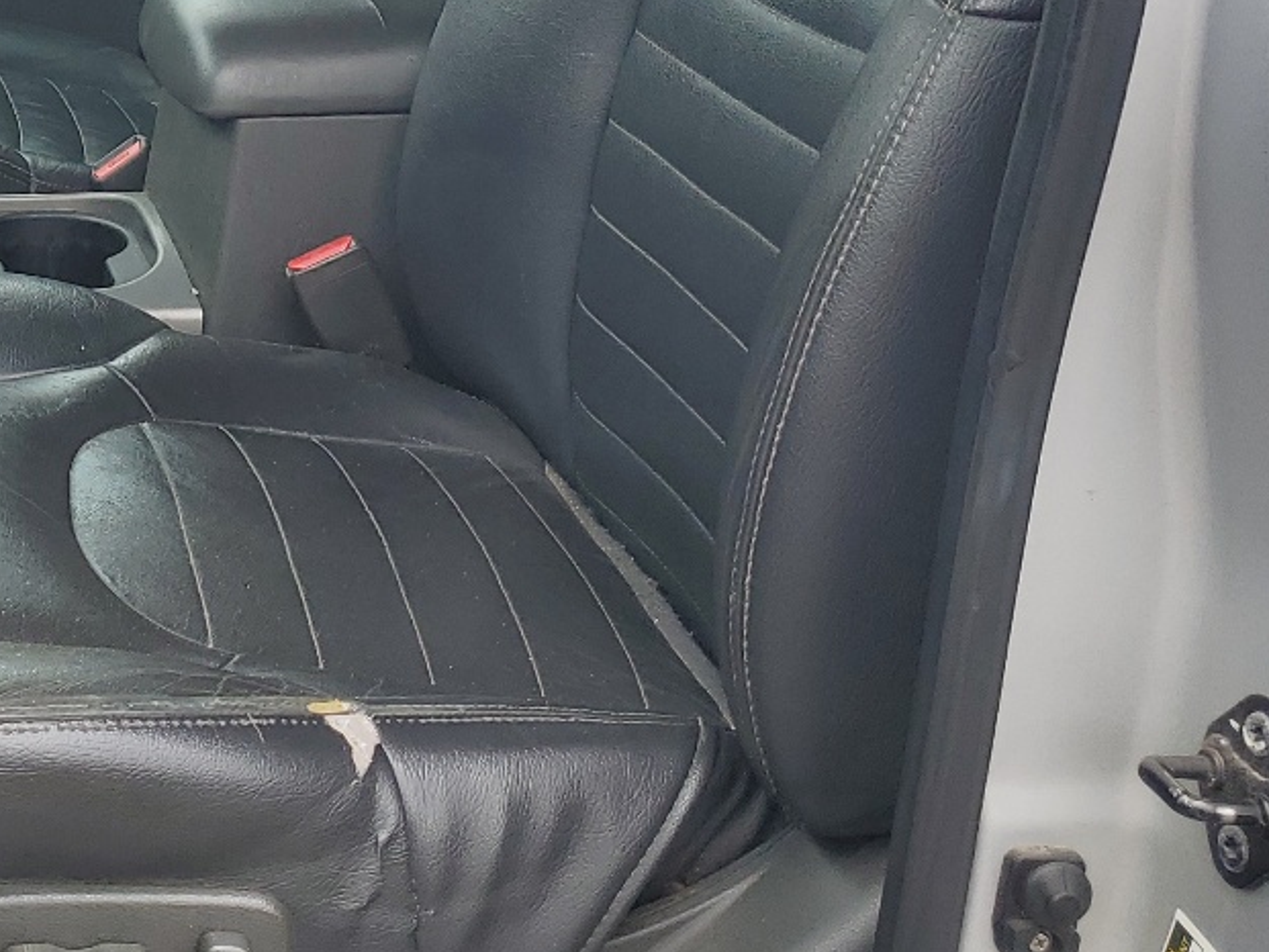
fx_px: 2457
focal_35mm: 67
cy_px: 29
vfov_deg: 21.3
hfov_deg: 26.7
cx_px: -116
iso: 50
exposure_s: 1/833
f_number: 1.5
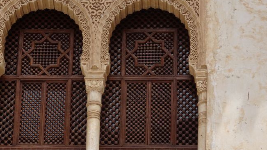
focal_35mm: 226
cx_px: 106
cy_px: 81
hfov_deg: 9.5
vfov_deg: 5.4
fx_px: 1600
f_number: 5.6
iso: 80
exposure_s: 1/200
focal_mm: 25.66
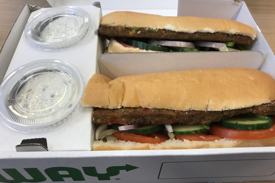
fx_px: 229
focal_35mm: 30
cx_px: 140
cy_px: 88
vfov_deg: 43.6
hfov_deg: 61.9
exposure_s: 1/33
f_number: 1.8
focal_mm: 3.99
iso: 25
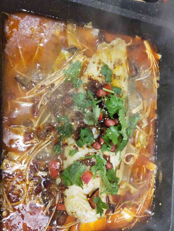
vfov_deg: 60.0
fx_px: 201
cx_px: 87
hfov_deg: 46.8
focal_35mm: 30
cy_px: 116
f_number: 1.8
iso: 449
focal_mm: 3.95
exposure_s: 1/50
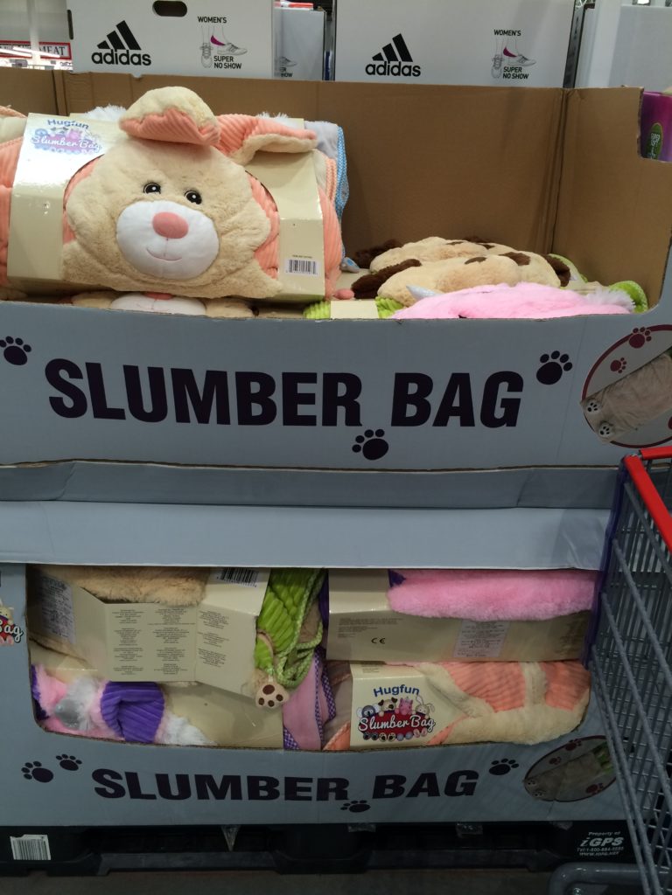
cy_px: 448
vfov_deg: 61.7
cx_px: 336
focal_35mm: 29
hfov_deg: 48.2
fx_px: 751
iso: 40
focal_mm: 4.15
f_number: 2.2
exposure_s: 1/40
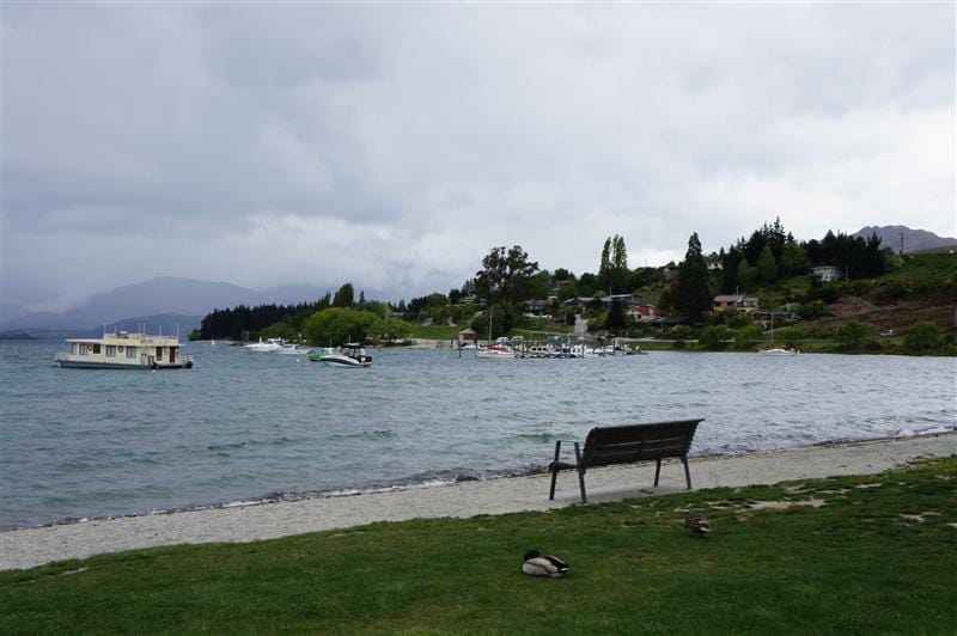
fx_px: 1275
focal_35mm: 48
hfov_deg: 41.1
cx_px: 478
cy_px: 318
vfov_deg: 28.0
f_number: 13
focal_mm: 32
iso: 200
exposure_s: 1/100
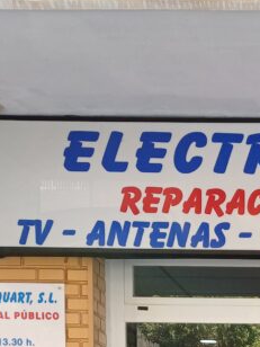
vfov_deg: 20.6
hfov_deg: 16.9
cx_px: 323
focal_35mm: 83
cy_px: 497
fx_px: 831
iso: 50
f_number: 1.8
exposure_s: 1/160
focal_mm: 4.65
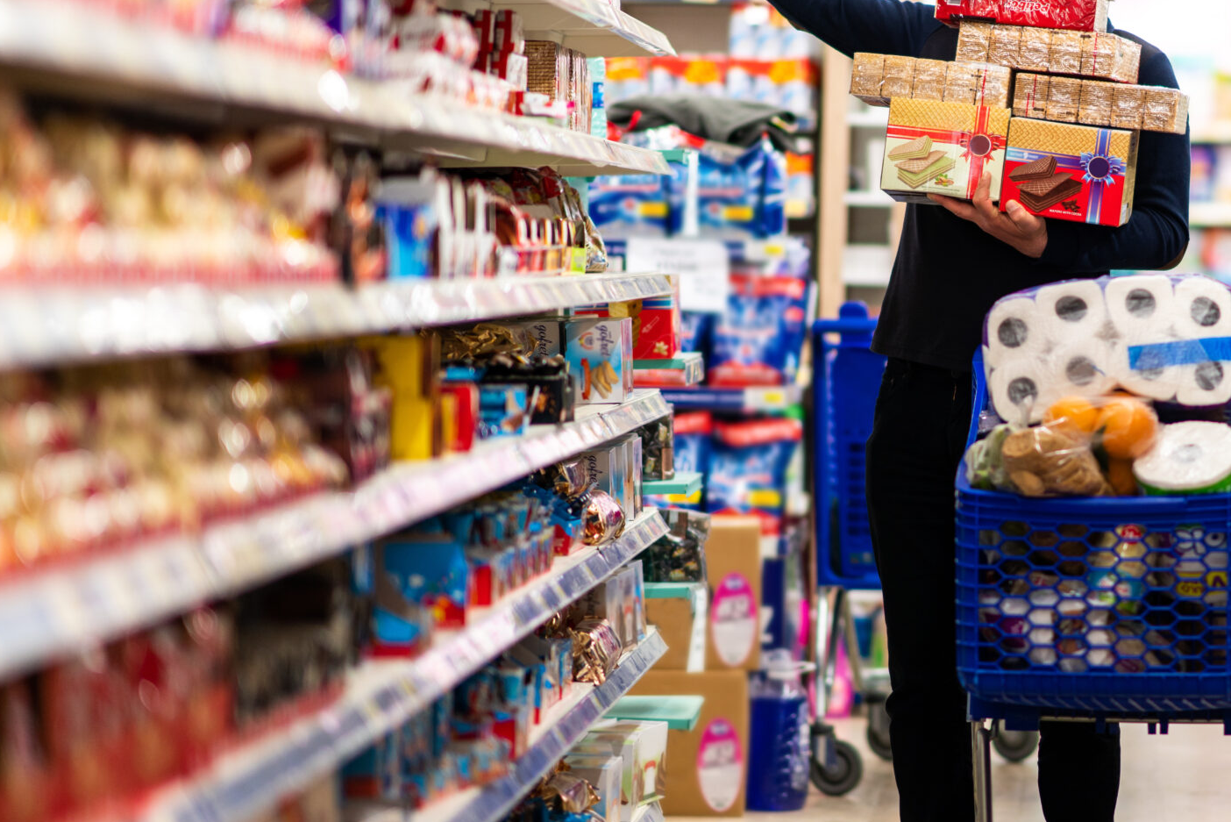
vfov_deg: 8.9
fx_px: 5301
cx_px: 1078
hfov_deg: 13.1
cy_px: 312
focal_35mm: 155
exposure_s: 1/200
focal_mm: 85
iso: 160
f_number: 1.4
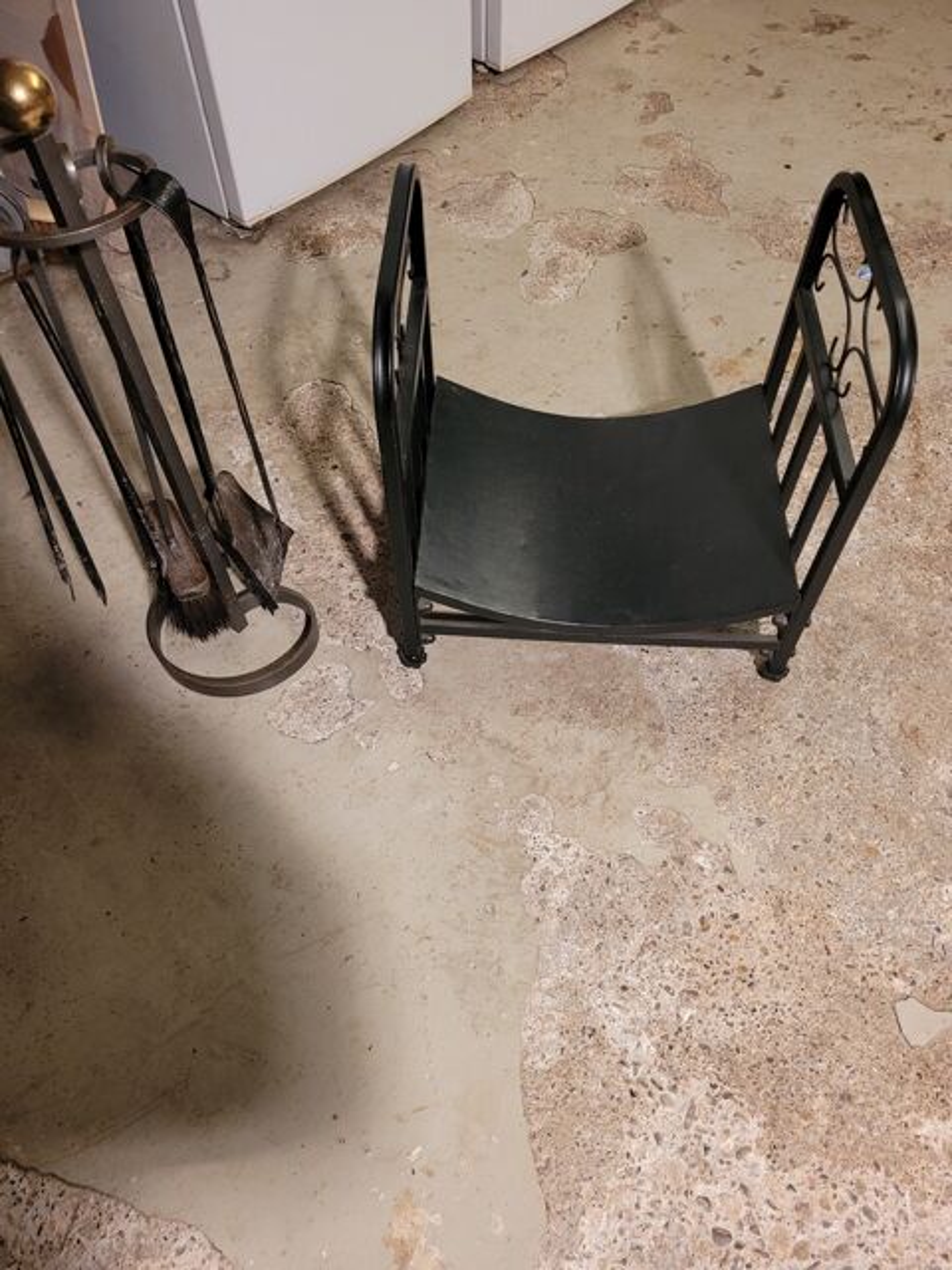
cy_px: 635
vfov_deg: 67.3
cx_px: 476
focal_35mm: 26
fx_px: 953
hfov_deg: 53.1
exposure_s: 1/50
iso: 200
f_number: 1.8
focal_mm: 5.4
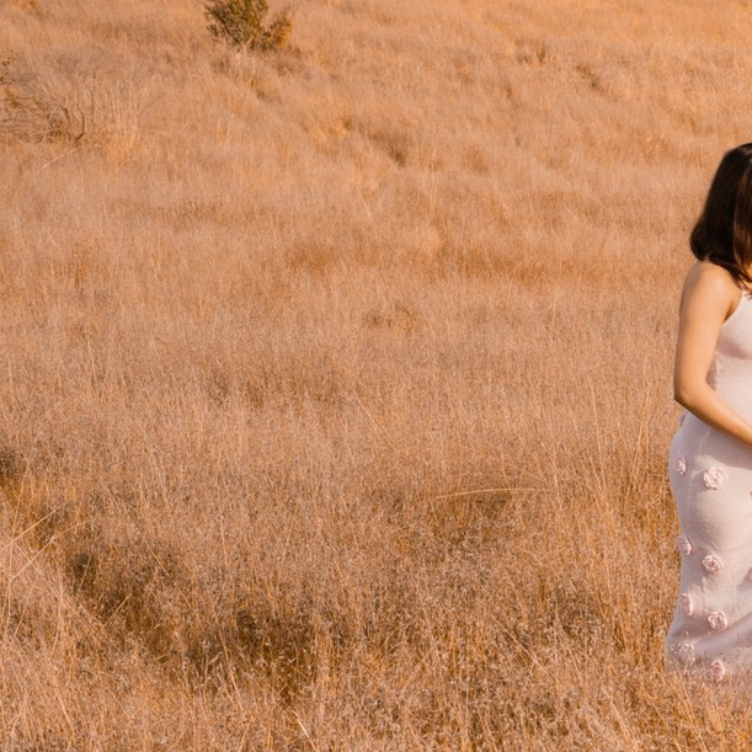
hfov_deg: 9.3
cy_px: 58
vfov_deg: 9.8
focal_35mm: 178
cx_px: 1471
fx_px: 4375
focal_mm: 50
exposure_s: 1/200
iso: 100
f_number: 7.1
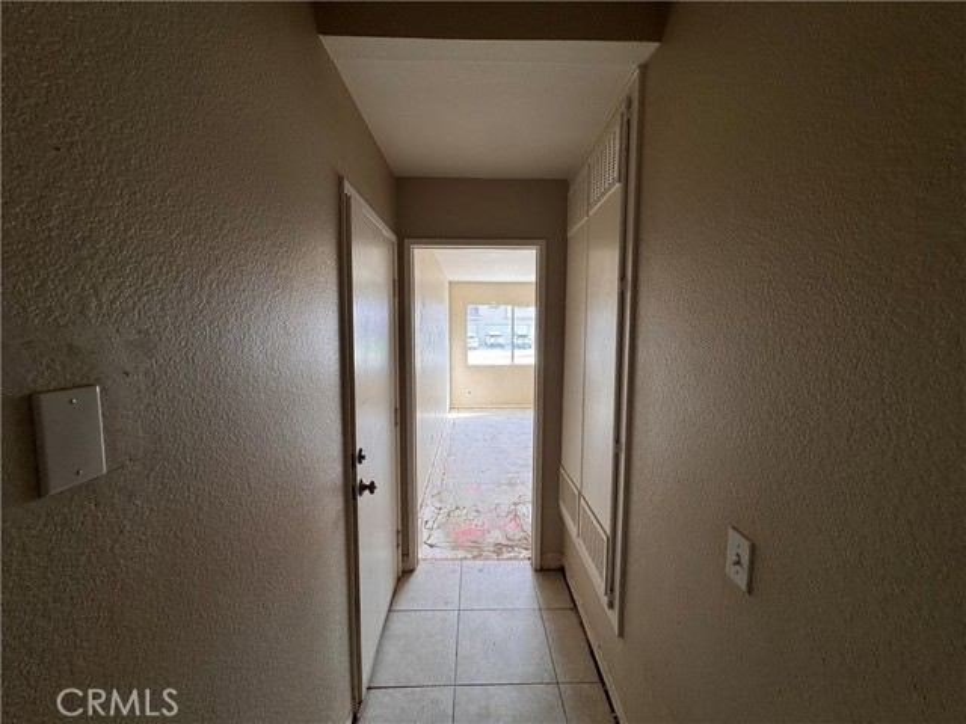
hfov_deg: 102.1
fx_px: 391
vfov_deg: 85.7
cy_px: 362
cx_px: 483
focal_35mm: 14
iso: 64
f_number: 2.2
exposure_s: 1/120
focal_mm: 2.22
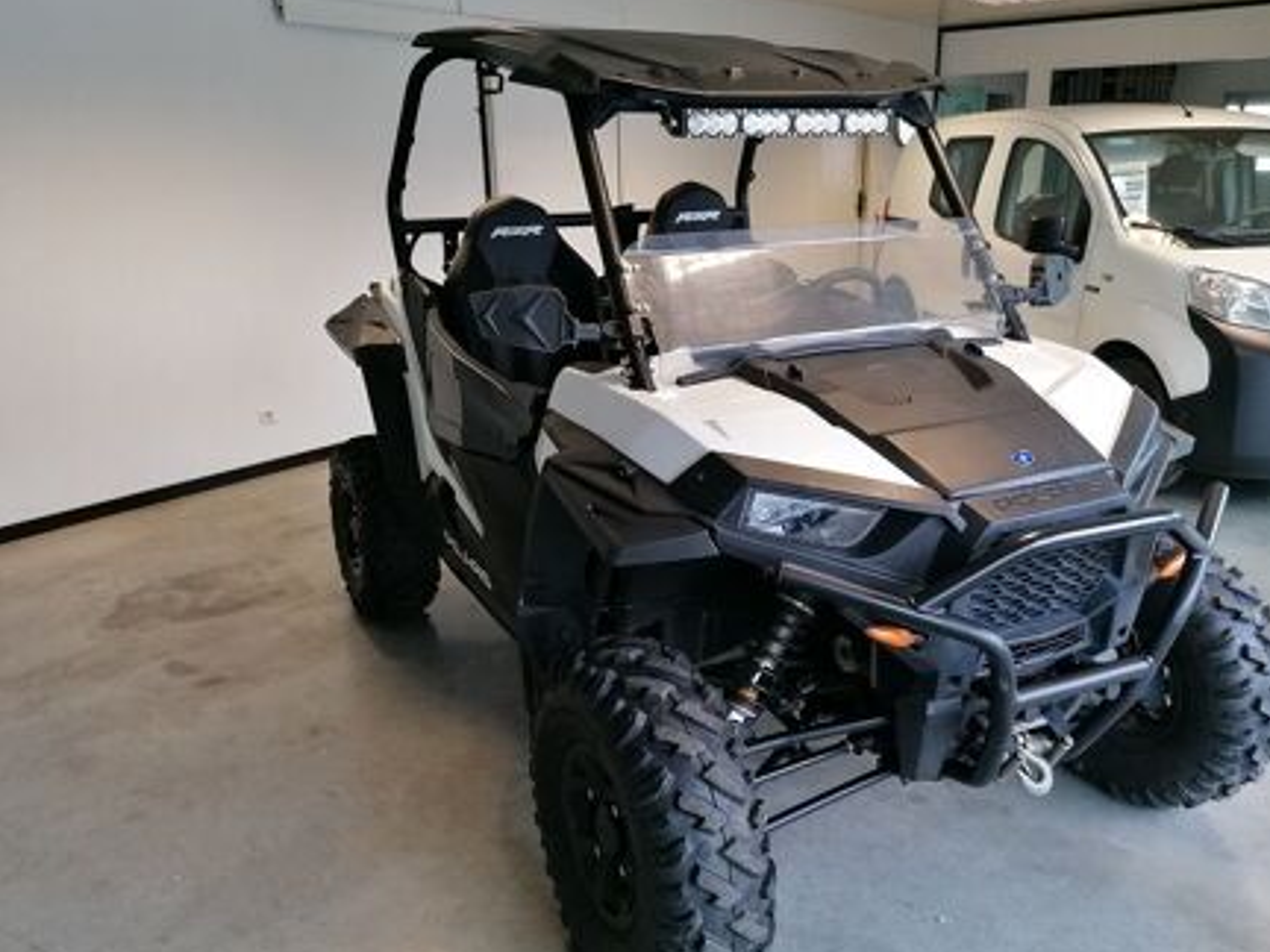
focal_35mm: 30
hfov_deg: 60.0
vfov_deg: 46.8
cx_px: 656
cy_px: 511
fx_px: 1101
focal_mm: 4.75
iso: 160
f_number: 1.8
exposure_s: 1/50
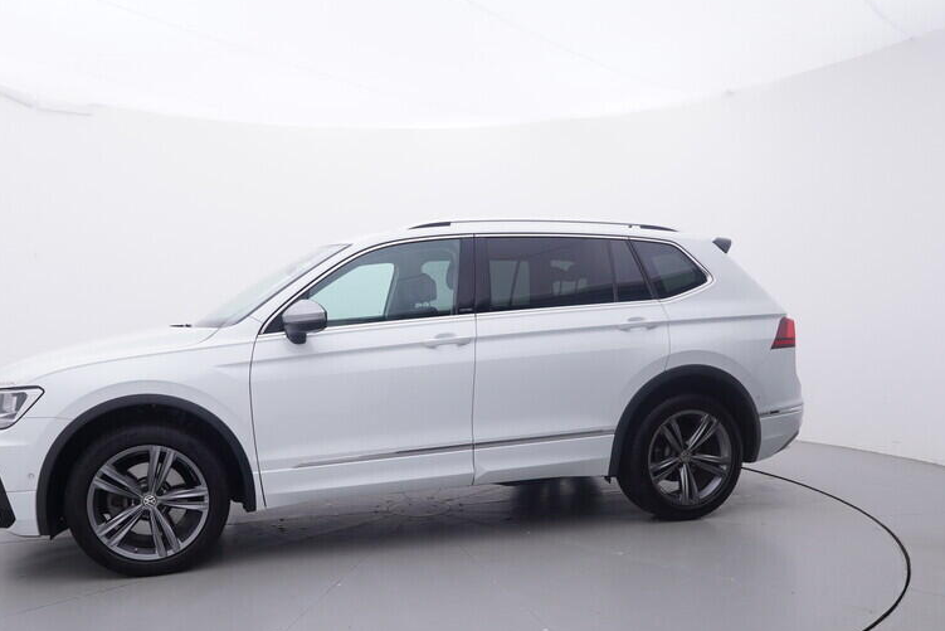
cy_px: 402
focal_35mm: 31
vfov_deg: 42.4
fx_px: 805
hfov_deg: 60.6
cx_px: 419
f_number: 5
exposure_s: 1/80
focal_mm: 15
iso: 200
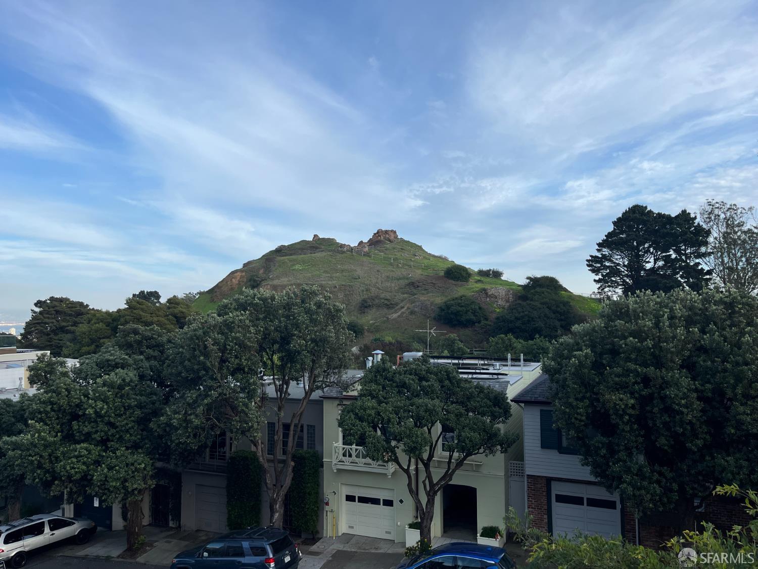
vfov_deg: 53.1
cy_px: 284
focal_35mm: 26
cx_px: 379
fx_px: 569
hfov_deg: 67.3
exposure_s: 1/2463
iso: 50
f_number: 1.6
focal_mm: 5.1
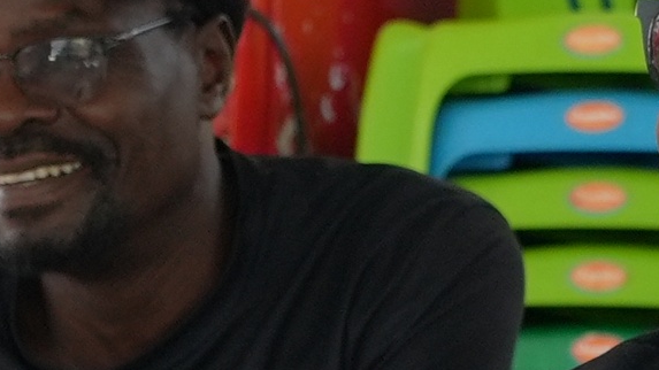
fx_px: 4664
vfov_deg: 4.5
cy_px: 268
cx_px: -154
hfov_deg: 8.0
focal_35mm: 267
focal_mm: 40
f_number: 4
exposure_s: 1/160
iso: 800
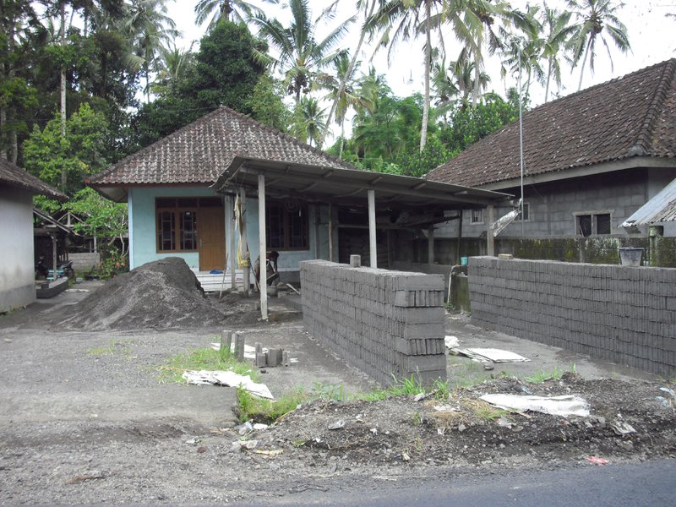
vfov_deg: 37.7
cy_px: 254
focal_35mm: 38
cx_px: 338
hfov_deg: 49.0
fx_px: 742
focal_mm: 6.2
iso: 100
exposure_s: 1/400
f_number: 2.8
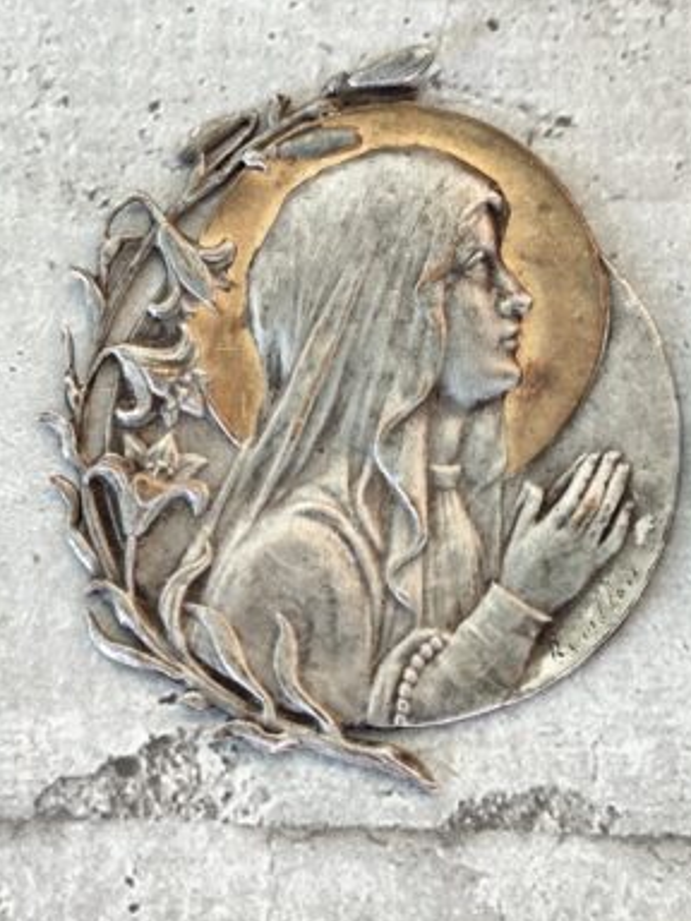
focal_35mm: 97
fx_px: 2582
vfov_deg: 20.2
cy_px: 453
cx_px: 355
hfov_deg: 15.2
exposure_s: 1/25
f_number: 1.65
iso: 500
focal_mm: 6.19
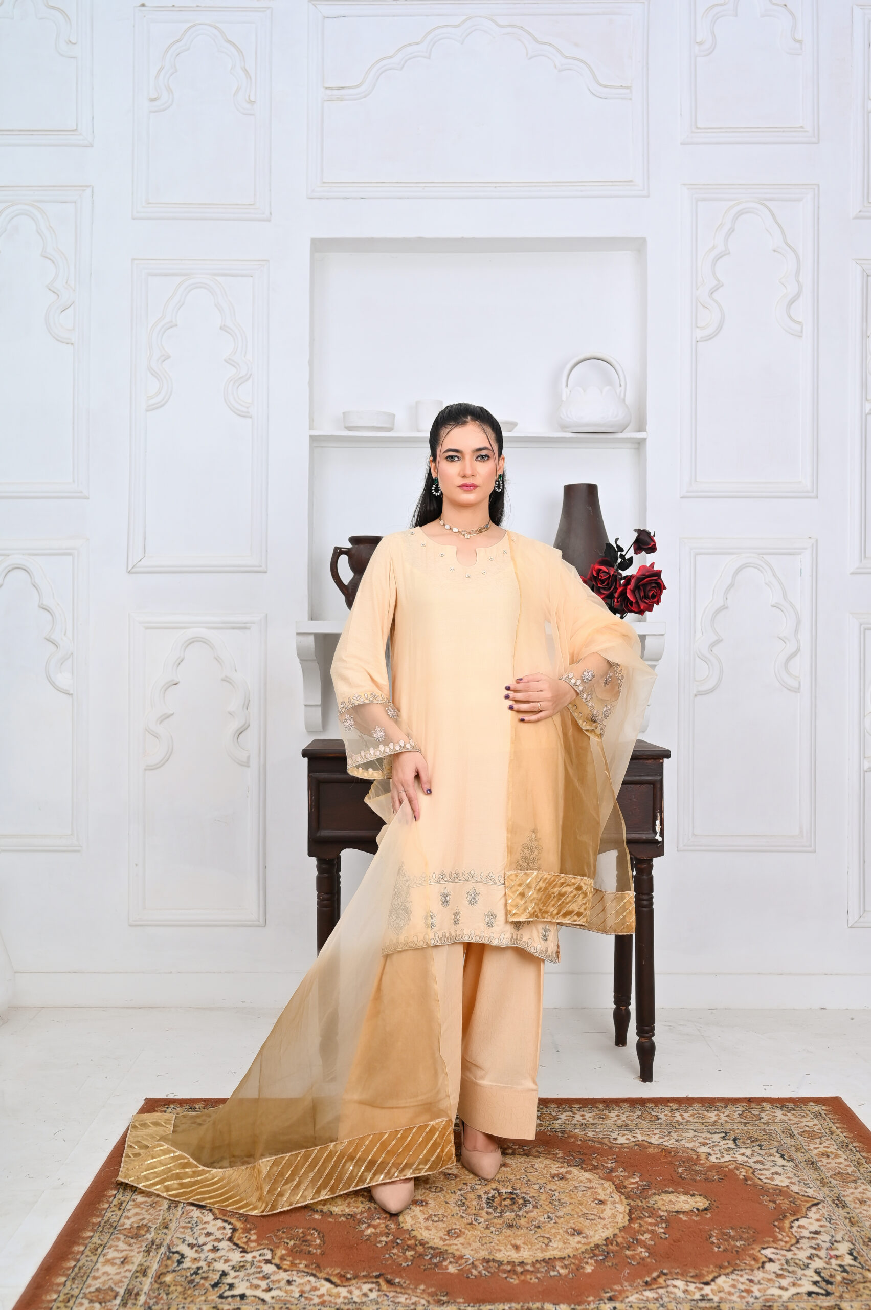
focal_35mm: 35
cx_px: 436
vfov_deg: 54.5
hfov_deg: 37.8
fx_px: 1272
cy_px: 655
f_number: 4
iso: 320
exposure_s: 1/160
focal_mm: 35
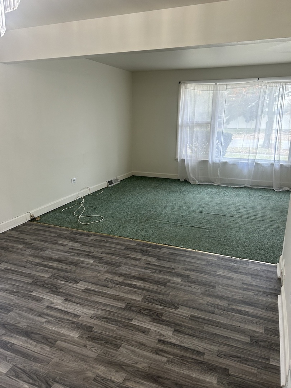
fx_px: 291
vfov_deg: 67.3
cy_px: 194
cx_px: 146
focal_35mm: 26
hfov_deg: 53.1
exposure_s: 1/60
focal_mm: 5.7
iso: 125
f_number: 1.5
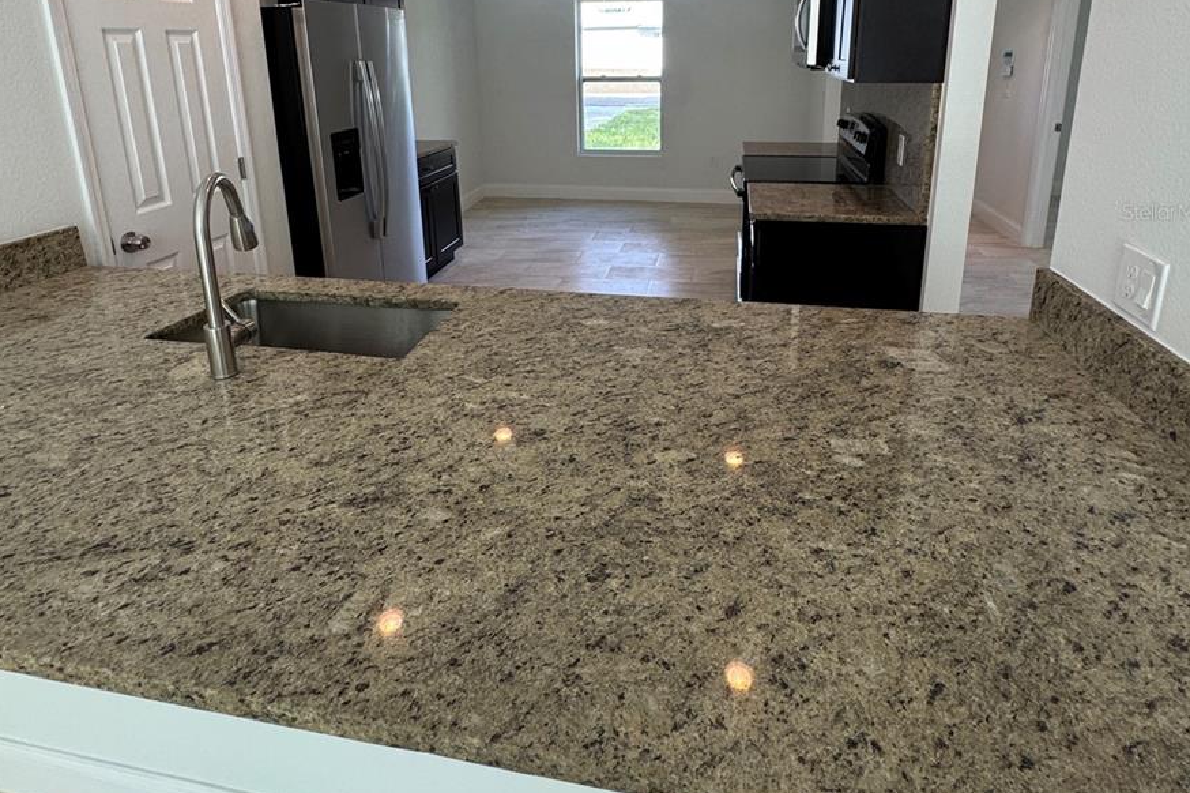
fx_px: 661
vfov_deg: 59.1
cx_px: 606
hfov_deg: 84.0
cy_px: 211
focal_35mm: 20
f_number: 2.2
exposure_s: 1/120
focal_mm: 2.22
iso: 160
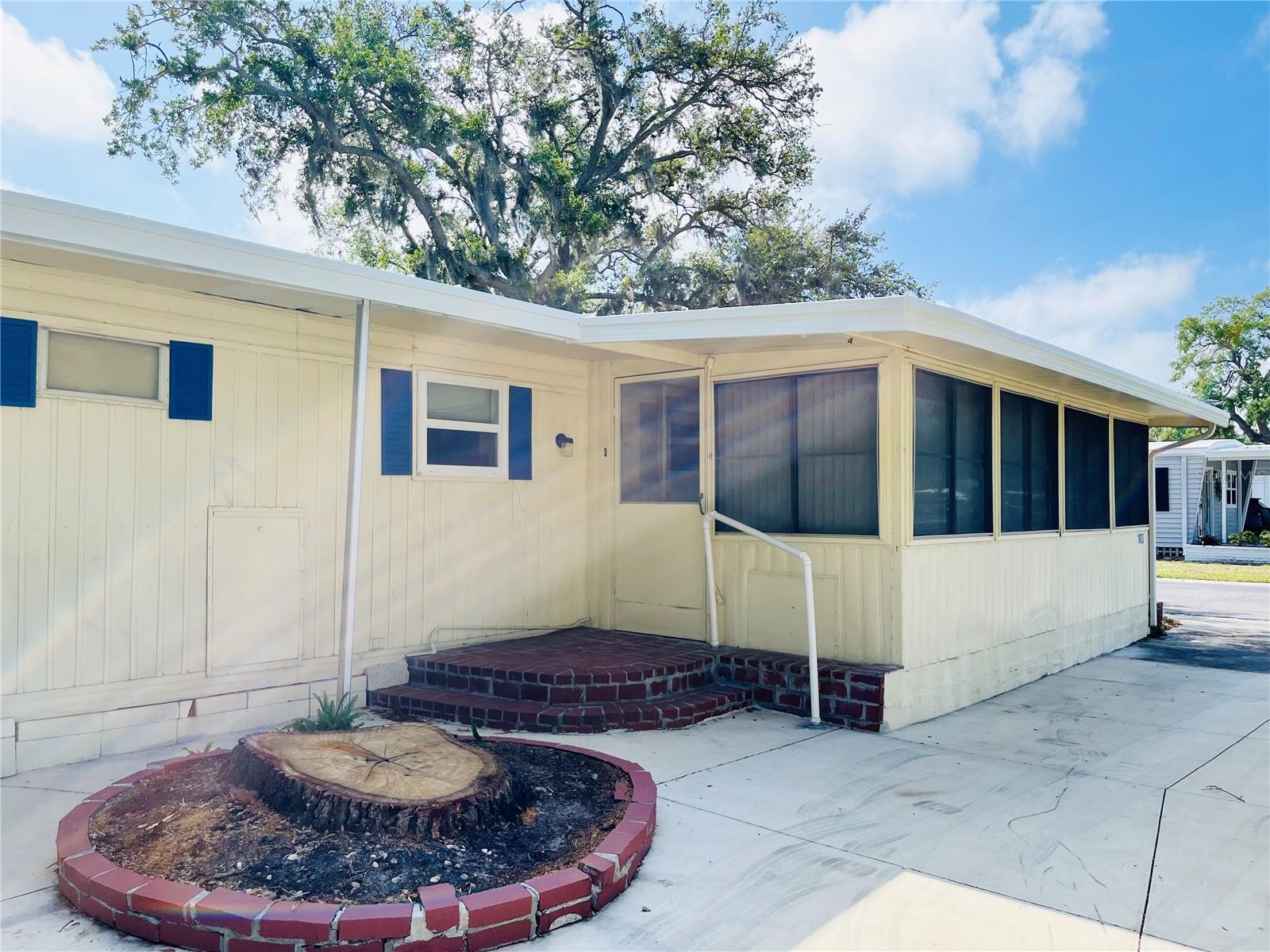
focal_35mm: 26
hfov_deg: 67.3
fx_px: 954
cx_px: 635
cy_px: 476
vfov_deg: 53.1
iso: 50
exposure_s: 1/2825
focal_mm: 5.1
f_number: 1.6
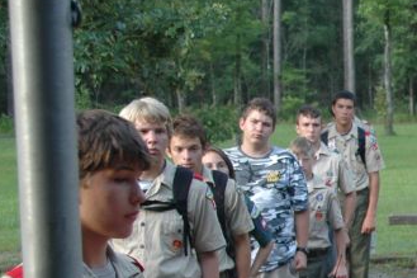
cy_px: 236
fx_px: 1297
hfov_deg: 17.2
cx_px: 540
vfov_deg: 12.2
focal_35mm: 112
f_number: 4
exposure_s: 1/50
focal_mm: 24
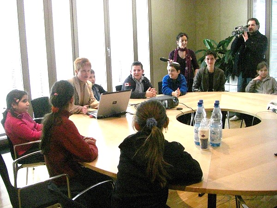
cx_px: 138
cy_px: 104
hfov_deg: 49.0
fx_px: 304
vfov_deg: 37.7
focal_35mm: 38
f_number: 3.4
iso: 800
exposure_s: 1/160
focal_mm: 6.3
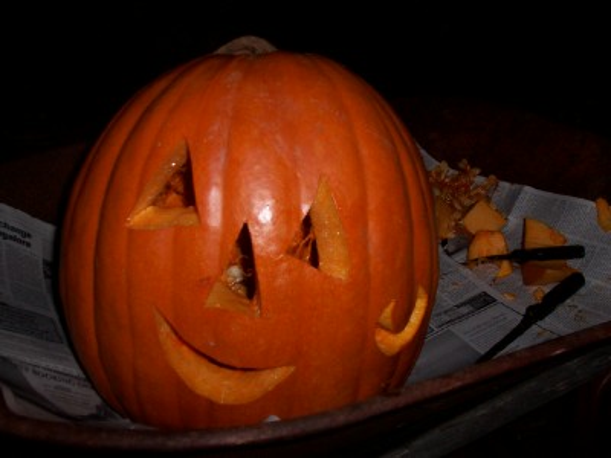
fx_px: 653
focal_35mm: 37
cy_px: 229
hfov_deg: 50.1
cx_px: 306
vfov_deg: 38.7
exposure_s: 1/60
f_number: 2.8
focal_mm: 5.6
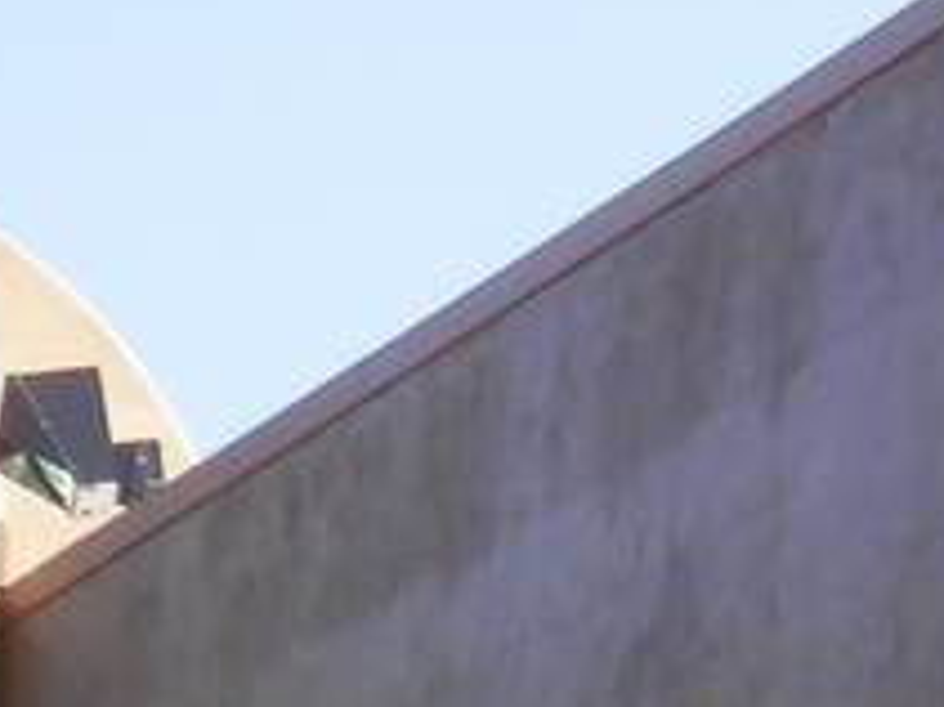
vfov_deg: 3.6
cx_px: 2939
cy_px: 1727
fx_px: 11175
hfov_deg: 4.6
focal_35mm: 410
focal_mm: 9.8
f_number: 4.1
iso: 80
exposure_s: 1/250
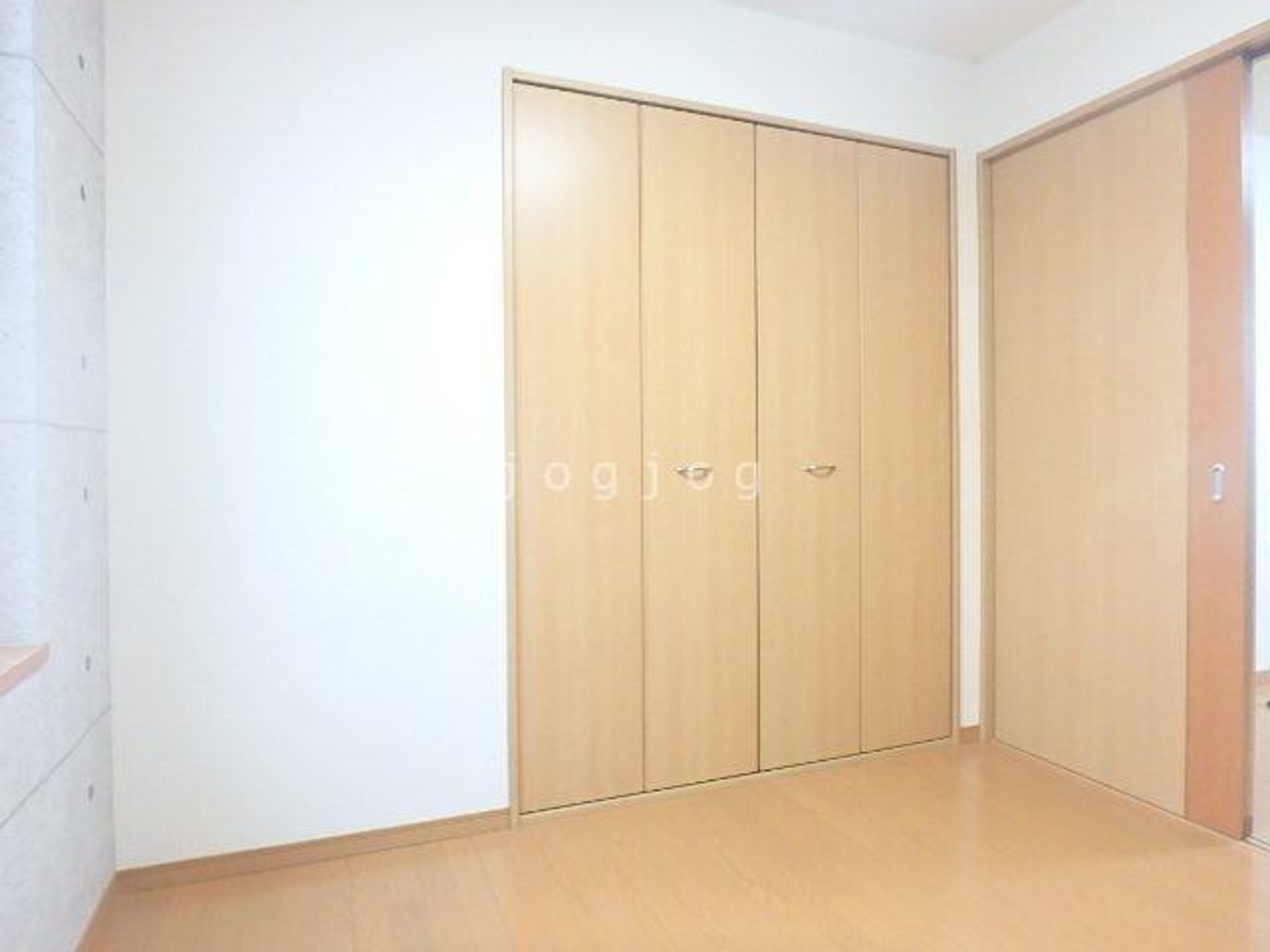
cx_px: 635
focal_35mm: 21
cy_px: 476
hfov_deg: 79.0
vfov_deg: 63.4
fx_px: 770
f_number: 3.5
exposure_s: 1/25
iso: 800
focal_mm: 3.7
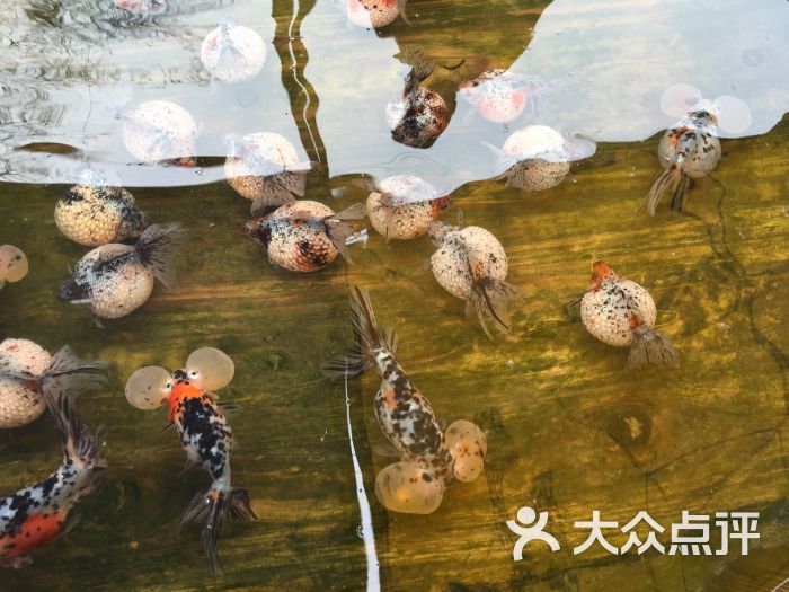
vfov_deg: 48.2
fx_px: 661
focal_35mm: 29
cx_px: 394
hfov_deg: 61.7
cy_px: 296
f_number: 2.2
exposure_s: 1/100
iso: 32
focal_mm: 4.15
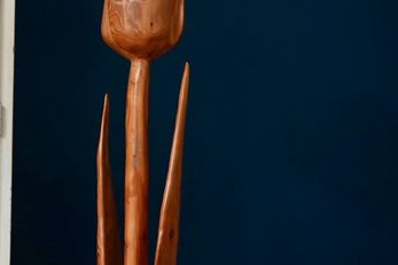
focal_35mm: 101
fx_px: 1116
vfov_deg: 13.5
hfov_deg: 18.3
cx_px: -167
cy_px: 145
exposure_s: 1/40
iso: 900
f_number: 4
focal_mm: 35
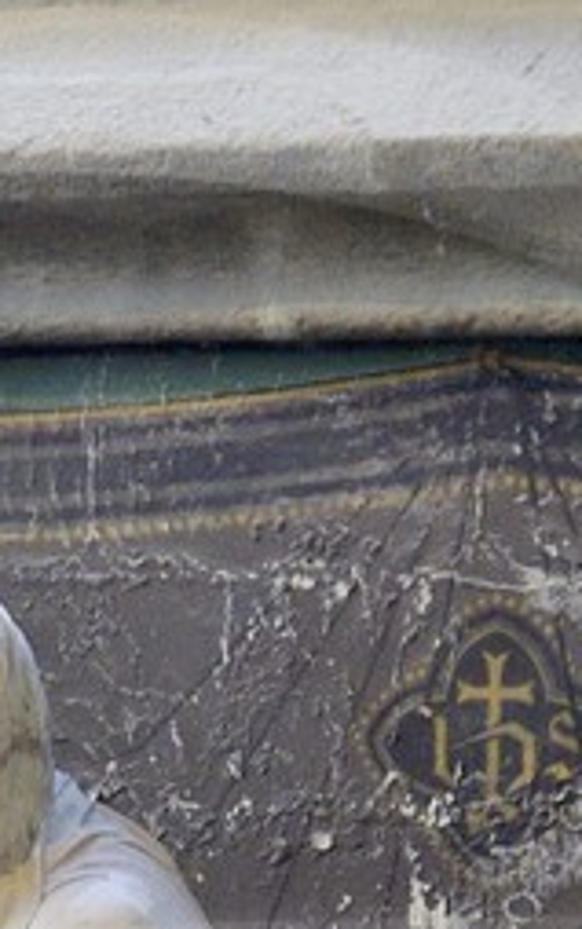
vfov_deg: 12.7
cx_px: 55
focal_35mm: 154
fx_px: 3904
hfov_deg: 8.5
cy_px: 1525
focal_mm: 24
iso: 1600
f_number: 4
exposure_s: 1/10
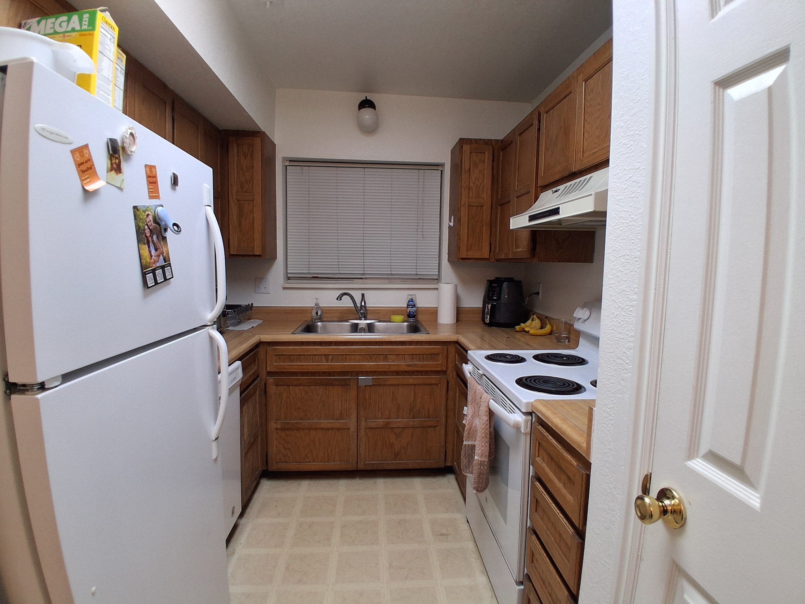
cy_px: 302
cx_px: 402
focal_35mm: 17
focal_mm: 1.4
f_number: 2.2
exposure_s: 1/60
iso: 100
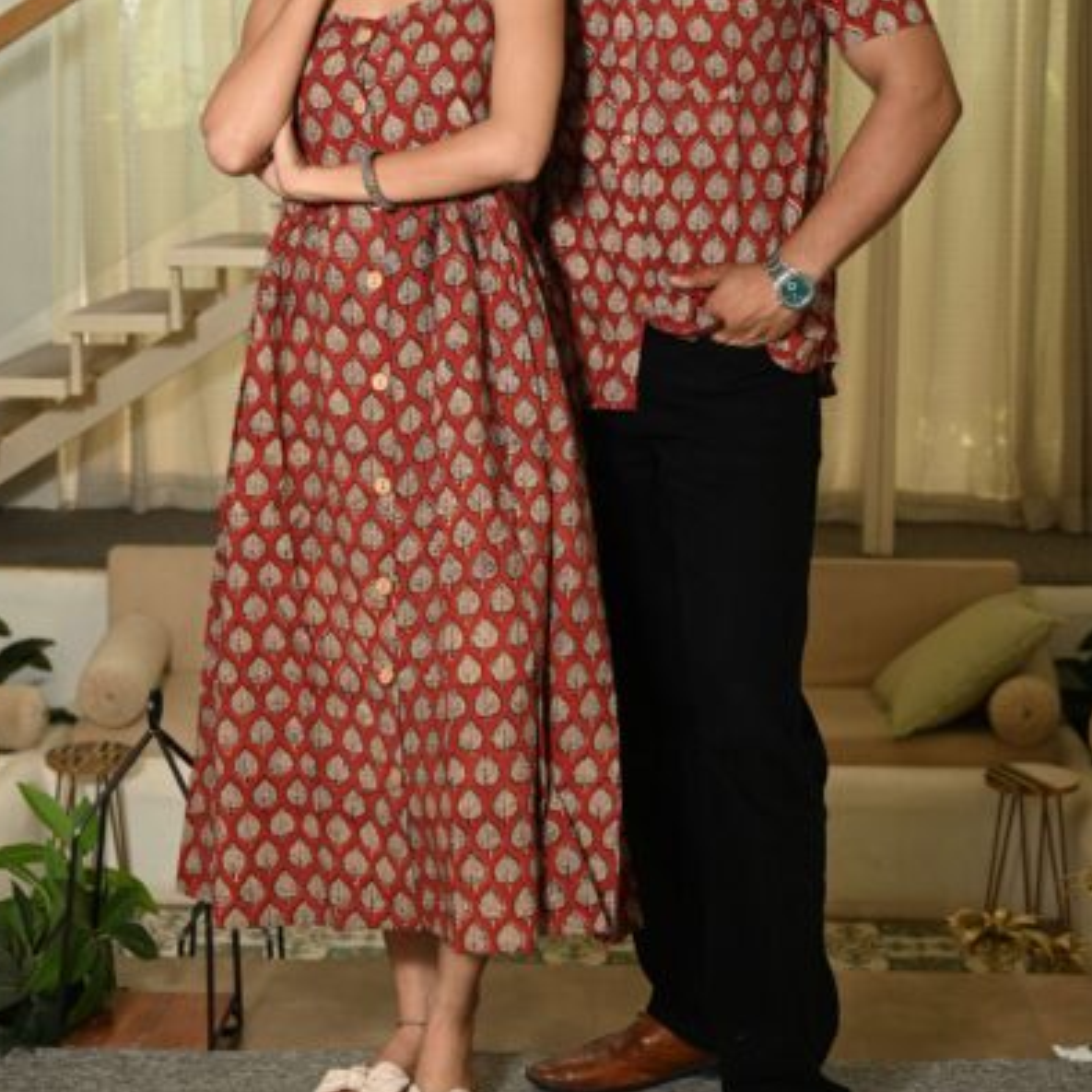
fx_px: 2284
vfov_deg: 26.6
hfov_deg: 26.9
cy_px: 312
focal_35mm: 64
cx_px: 586
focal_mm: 44
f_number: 5
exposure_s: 1/160
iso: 320
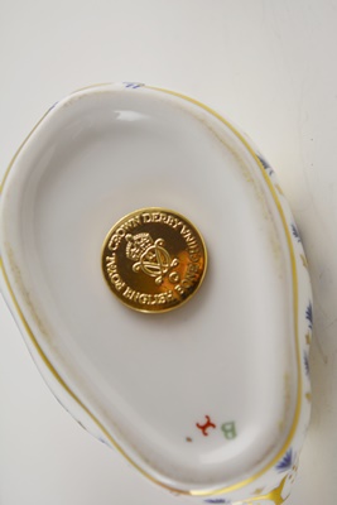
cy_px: 252
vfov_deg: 24.6
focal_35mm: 82
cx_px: 168
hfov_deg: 16.6
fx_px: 1157
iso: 320
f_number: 5.6
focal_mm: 55
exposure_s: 1/125
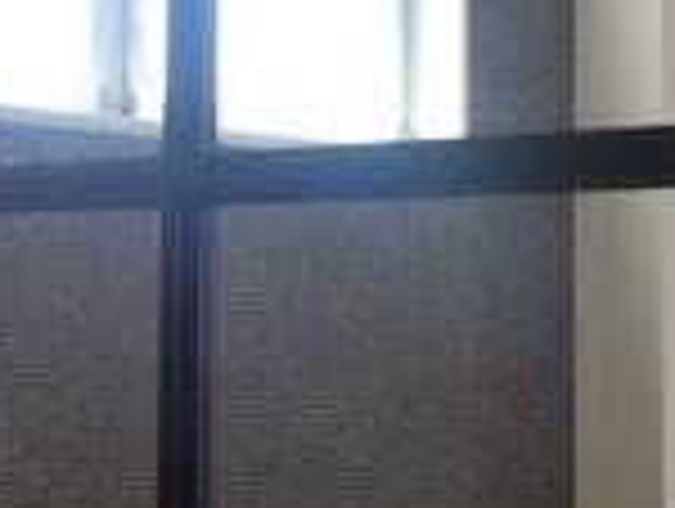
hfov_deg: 16.7
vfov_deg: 12.8
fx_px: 2266
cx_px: 68
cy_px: 144
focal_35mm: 116
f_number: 2.2
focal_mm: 4.15
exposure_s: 1/60
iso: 40
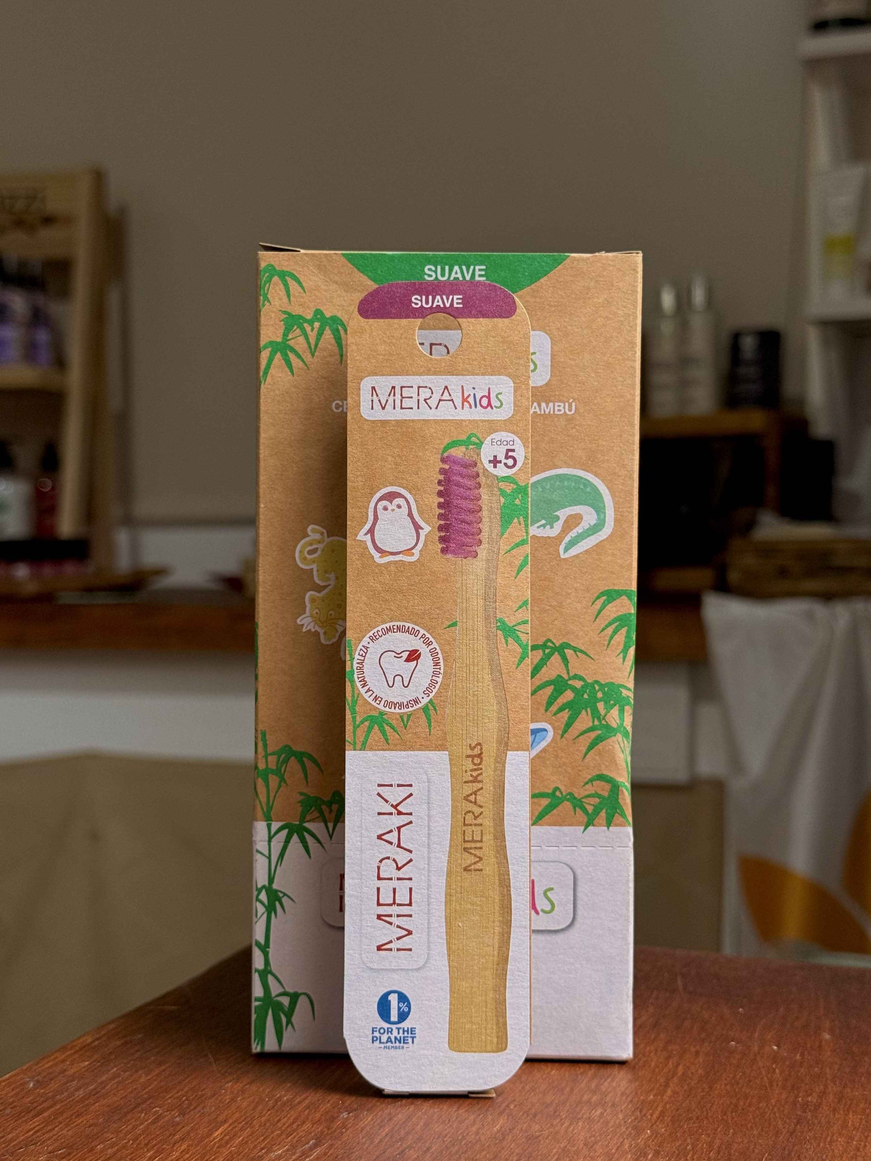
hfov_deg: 28.0
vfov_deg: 36.8
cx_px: 426
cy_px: 596
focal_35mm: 52
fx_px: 1745
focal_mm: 6.76
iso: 80
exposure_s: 1/50
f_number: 1.78
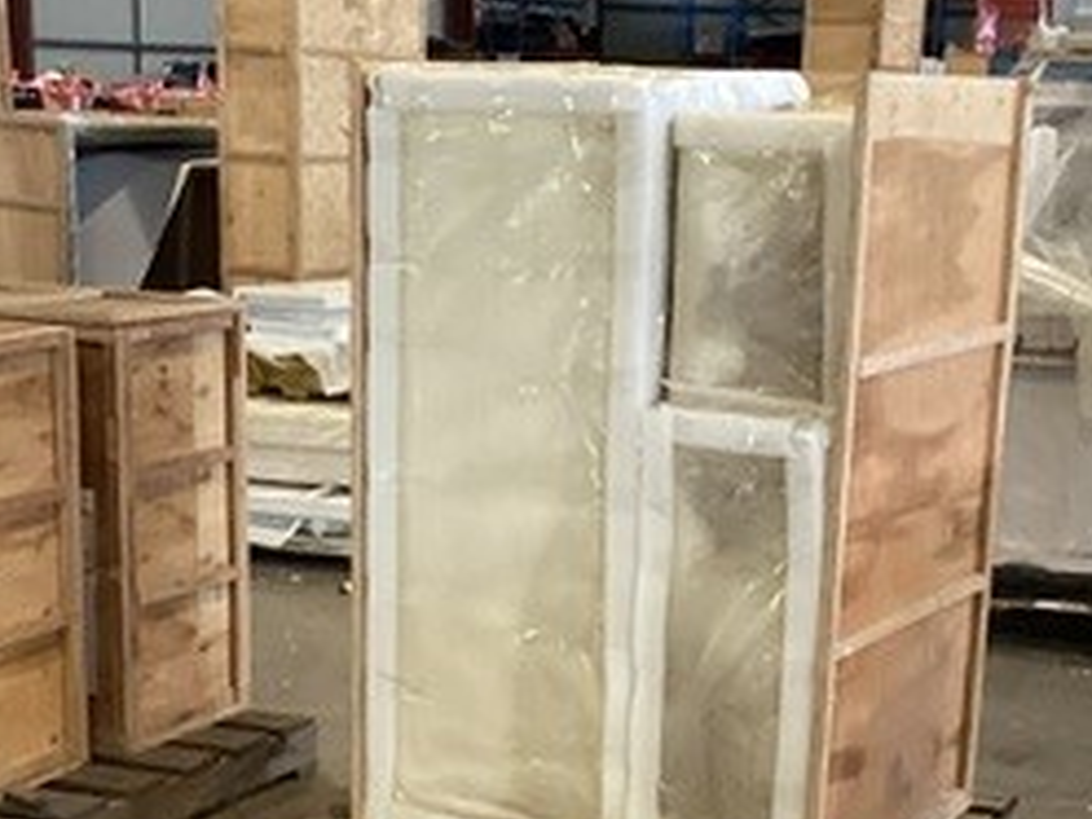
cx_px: 546
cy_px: 881
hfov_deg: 24.4
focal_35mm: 80
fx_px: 2524
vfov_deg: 17.8
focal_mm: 3.3
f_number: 2.4
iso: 250
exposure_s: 1/60
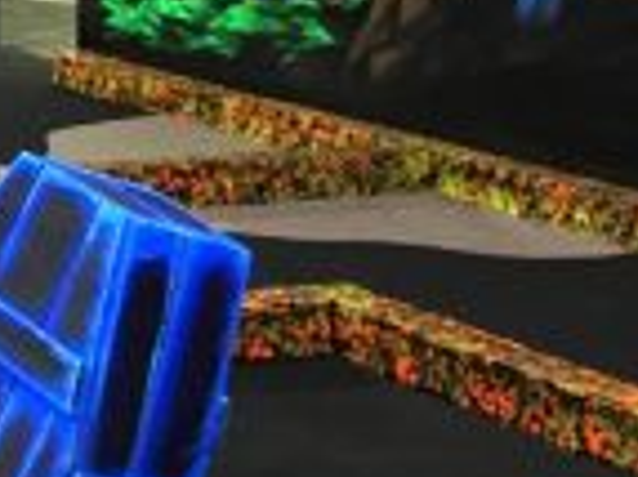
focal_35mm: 135
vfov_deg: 10.7
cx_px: -640
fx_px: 2486
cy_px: -129
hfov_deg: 12.8
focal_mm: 4.15
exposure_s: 1/15
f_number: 2.2
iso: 200
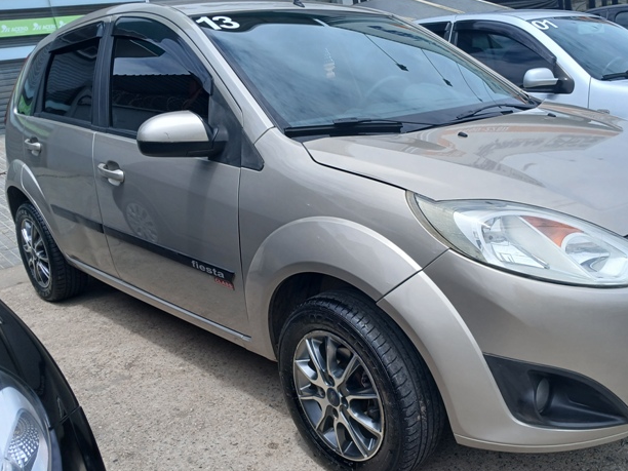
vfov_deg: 41.8
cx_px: 388
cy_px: 249
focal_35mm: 34
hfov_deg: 53.4
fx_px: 617
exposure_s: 1/682
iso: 20
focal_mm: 3.98
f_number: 1.8
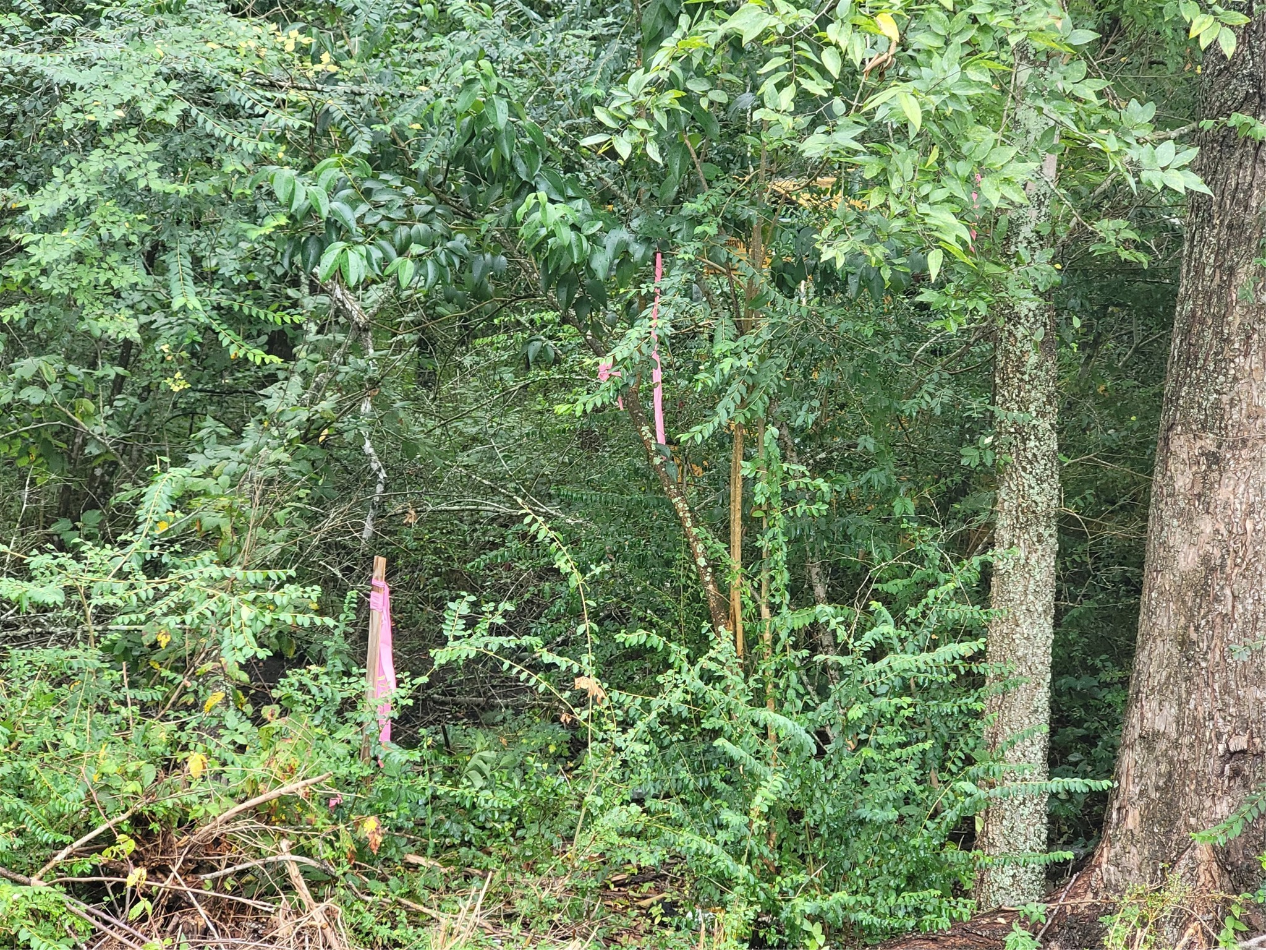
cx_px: 633
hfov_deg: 27.0
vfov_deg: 20.4
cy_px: 475
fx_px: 2633
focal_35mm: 72
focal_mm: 9
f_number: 2.4
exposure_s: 1/60
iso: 50
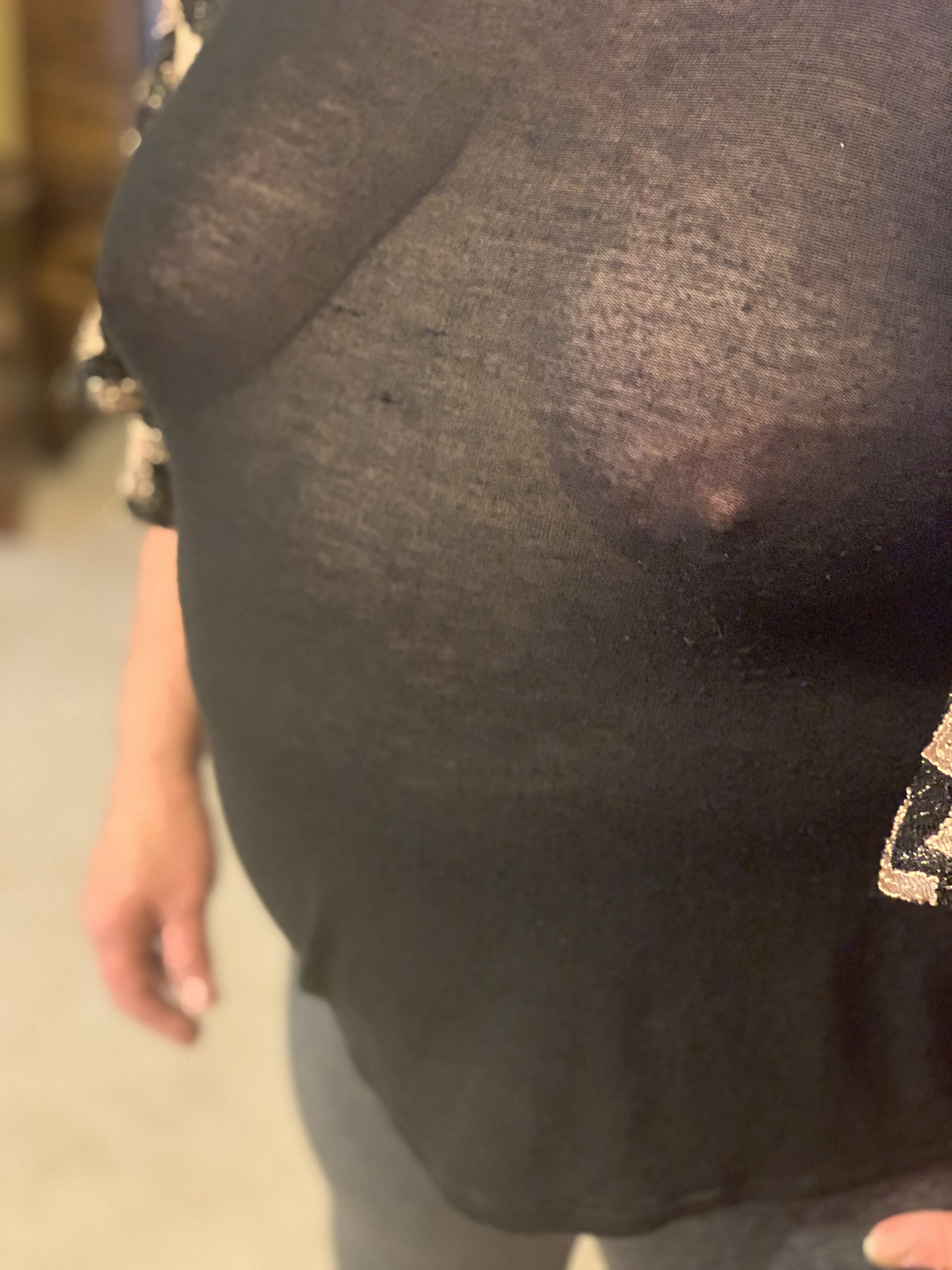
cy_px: 635
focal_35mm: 52
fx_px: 1907
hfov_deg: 28.0
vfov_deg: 36.8
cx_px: 476
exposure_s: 1/30
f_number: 2.4
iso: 640
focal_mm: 6
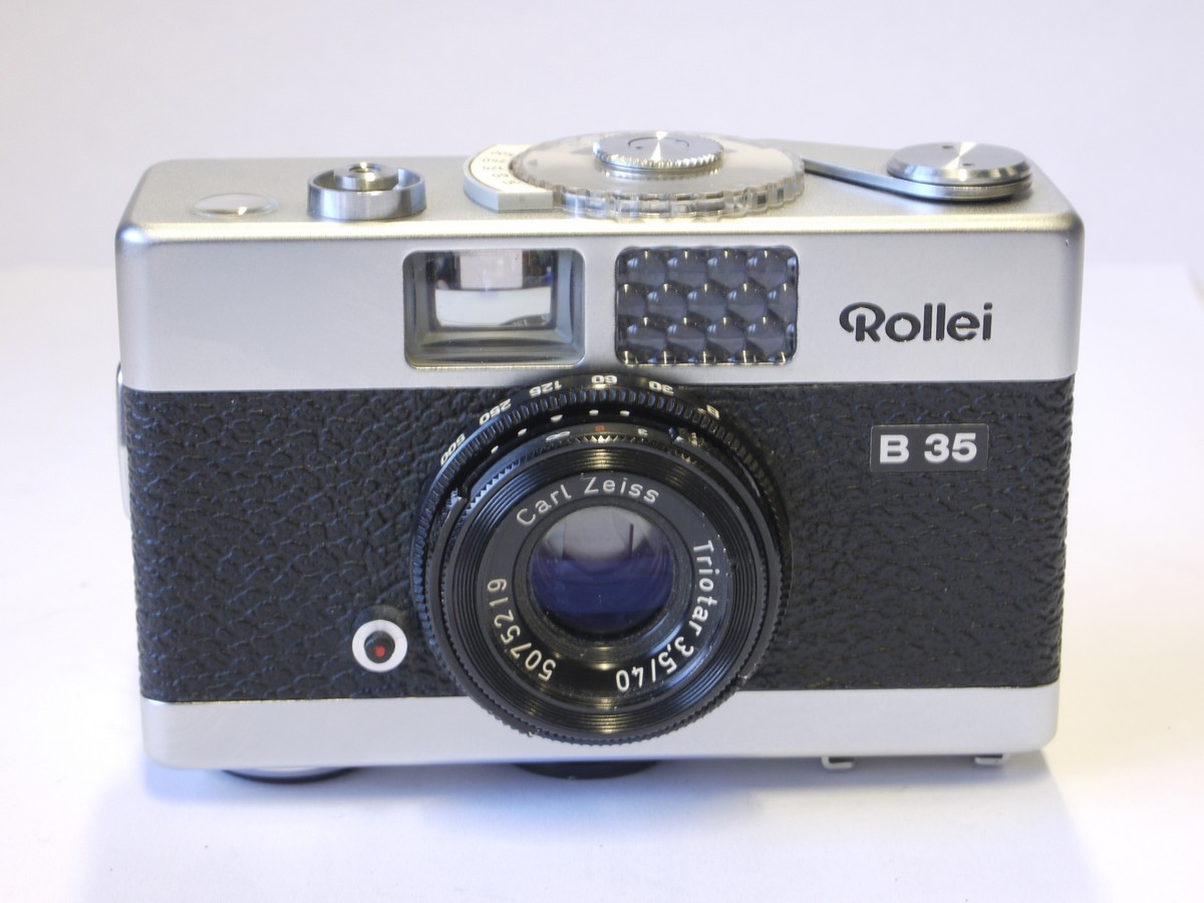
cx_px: 602
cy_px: 452
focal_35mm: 84
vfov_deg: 17.6
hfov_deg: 23.3
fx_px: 2922
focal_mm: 42
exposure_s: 1/5
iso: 400
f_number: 13
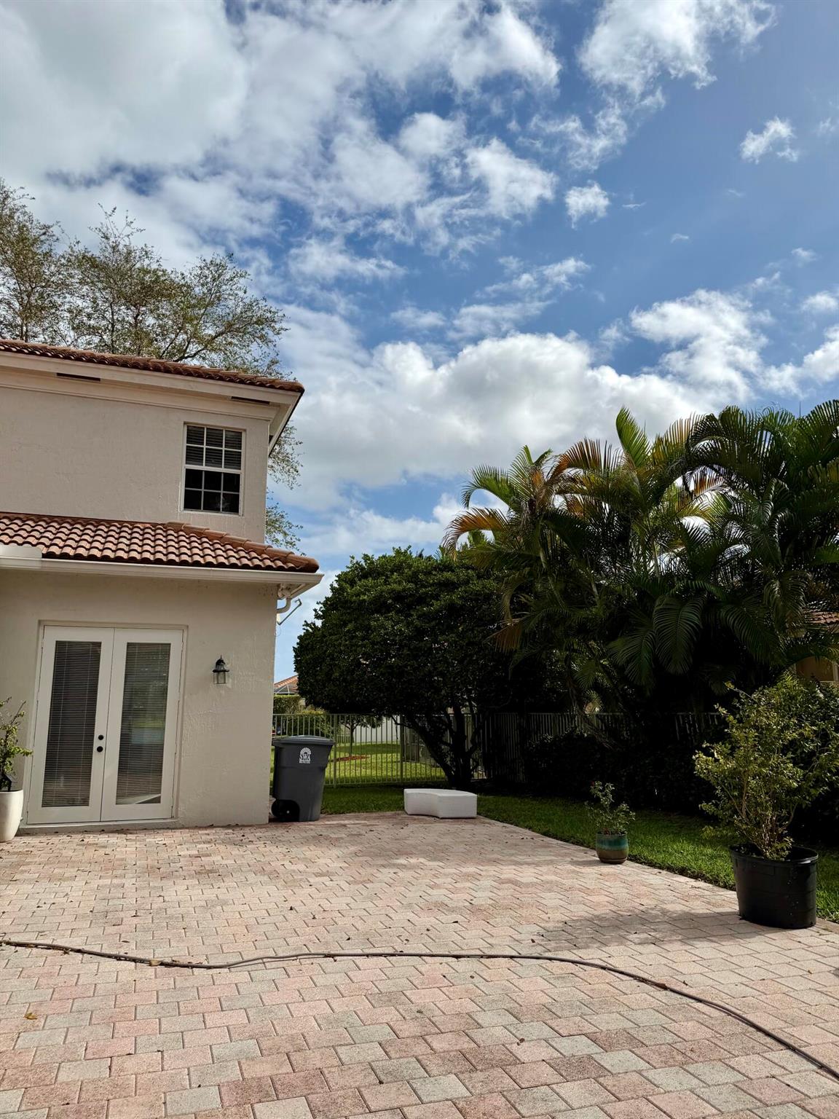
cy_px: 560
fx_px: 776
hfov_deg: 56.8
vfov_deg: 71.6
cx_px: 420
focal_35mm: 24
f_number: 1.78
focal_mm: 6.76
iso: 80
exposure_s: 1/10309
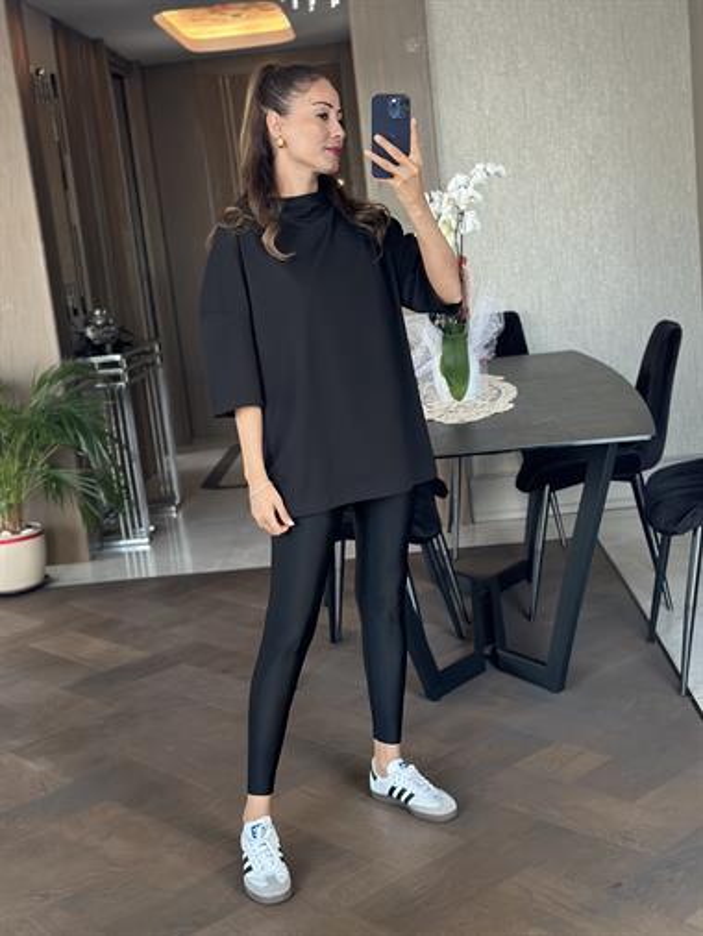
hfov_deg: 30.3
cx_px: 352
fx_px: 1299
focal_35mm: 48
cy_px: 468
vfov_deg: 39.6
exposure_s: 1/60
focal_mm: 6.86
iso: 320
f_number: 1.78
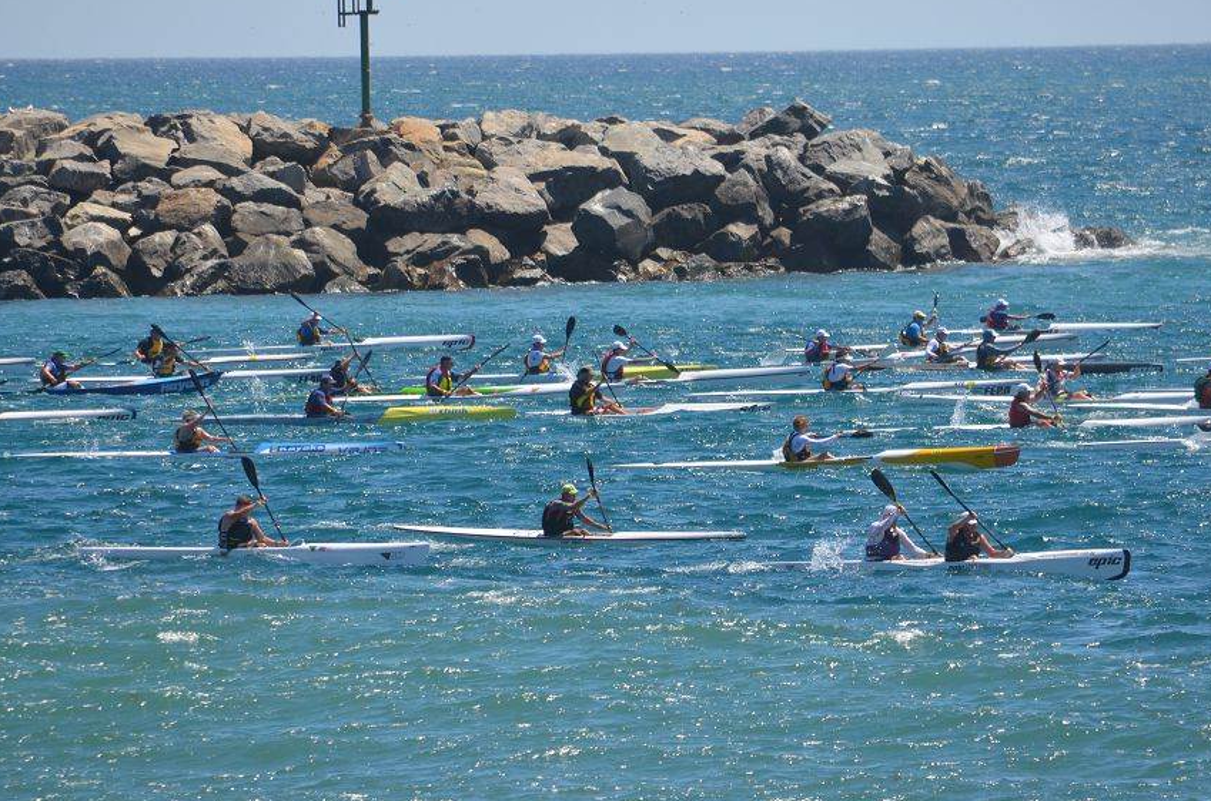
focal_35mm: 543
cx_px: 658
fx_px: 18225
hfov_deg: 3.8
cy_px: 373
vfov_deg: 2.5
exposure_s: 1/2000
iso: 400
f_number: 7.1
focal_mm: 300
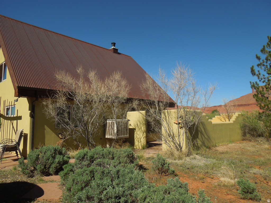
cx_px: 136
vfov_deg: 54.9
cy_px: 102
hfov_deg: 69.4
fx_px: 196
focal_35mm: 25
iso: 100
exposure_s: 1/500
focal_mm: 4.5
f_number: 6.6
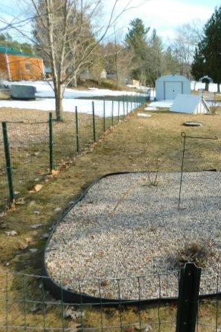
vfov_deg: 57.2
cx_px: 214
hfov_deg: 36.5
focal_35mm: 33
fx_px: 304
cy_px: 162
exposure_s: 1/800
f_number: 3
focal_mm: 4
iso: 125
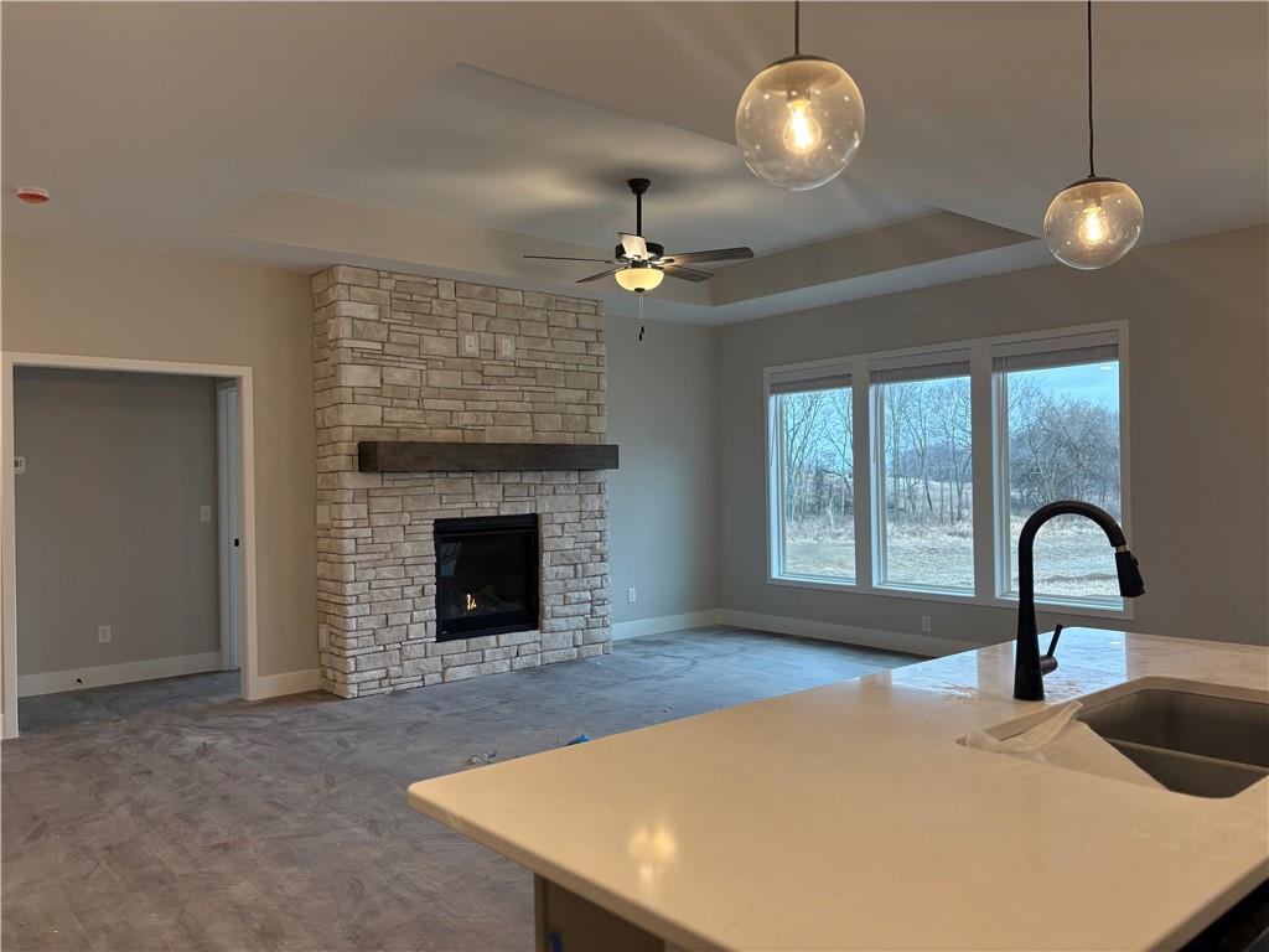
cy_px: 476
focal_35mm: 26
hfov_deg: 67.3
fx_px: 953
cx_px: 634
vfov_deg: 53.1
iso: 100
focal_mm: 5.96
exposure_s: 1/120
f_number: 1.6
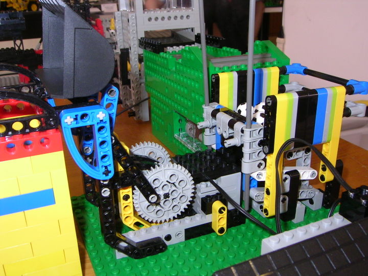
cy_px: 138
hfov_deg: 51.4
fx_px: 383
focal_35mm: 36
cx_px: 184
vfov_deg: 39.7
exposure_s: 1/30
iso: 100
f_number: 4.8
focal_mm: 5.6
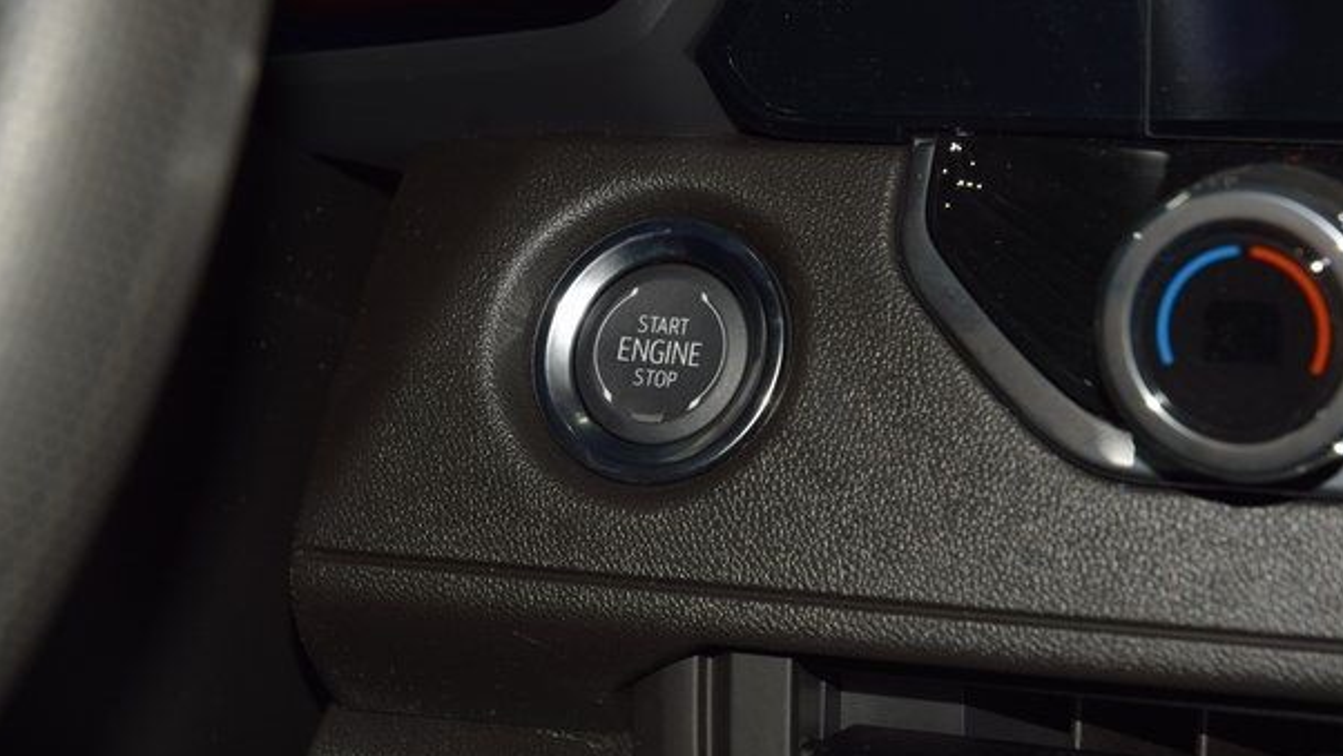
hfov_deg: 18.3
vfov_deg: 10.4
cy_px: 329
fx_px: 4168
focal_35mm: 117
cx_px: 656
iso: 100
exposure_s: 1/125
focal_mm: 70
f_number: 8
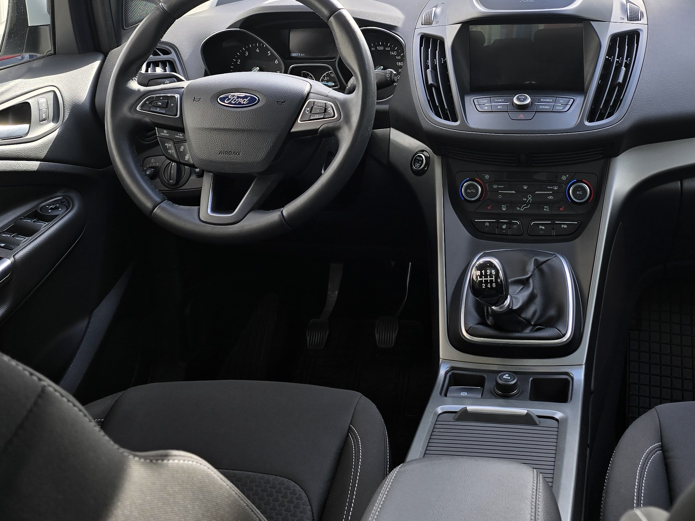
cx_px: 457
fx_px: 883
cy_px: 28
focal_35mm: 44
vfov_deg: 31.0
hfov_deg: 42.4
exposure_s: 1/180
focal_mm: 6.3
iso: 25
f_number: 1.7
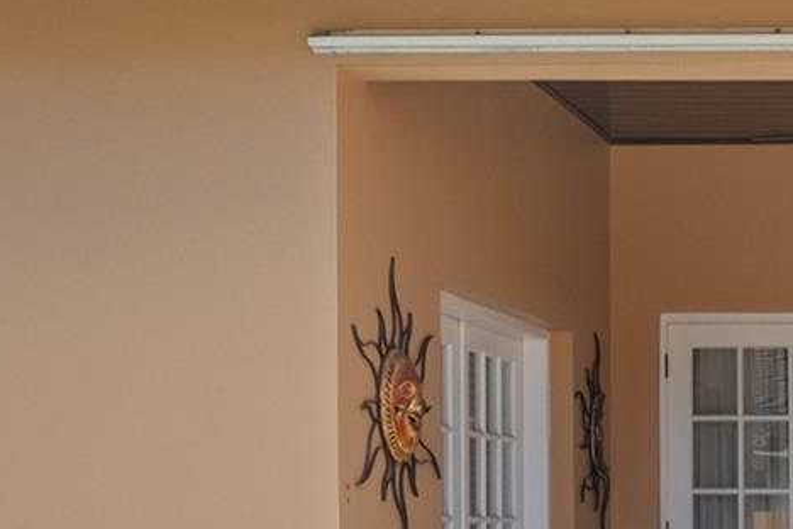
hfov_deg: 17.8
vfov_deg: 12.8
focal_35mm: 105
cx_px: 1122
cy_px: 550
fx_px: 2313
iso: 800
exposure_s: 1/200
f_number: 9
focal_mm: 24
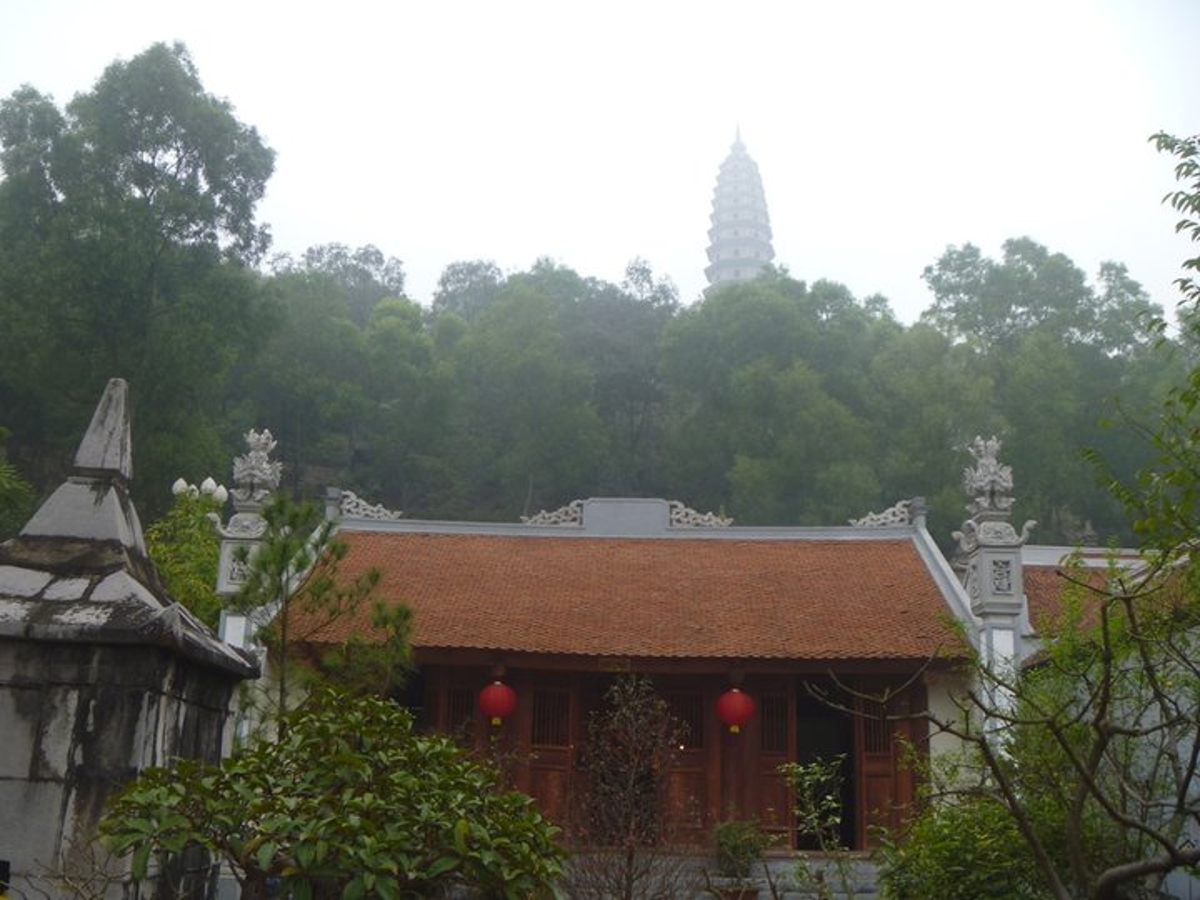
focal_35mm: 35
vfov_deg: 40.7
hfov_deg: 52.6
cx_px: 600
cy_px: 450
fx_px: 1213
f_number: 3.5
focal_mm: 6.3
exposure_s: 1/80
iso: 80
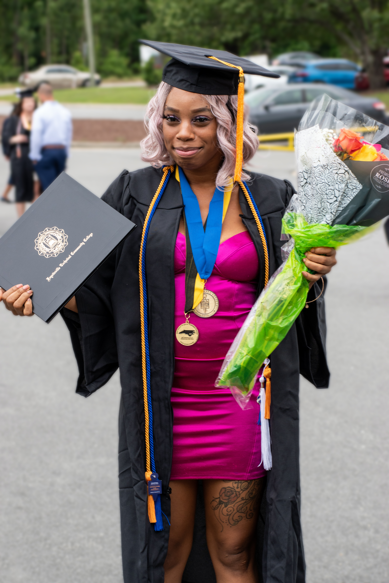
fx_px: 2066
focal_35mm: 128
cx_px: 194
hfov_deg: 10.8
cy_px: 292
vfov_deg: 16.1
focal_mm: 85
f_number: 8
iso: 320
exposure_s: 1/350
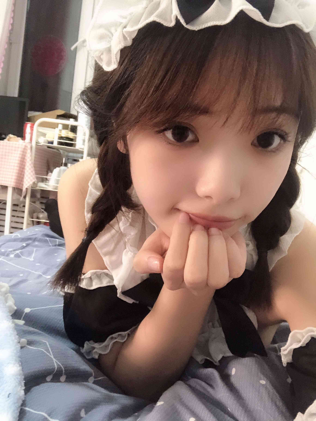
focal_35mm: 32
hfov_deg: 44.2
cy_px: 210
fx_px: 389
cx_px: 158
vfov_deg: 56.8
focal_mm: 2.87
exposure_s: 1/15
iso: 160
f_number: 2.2
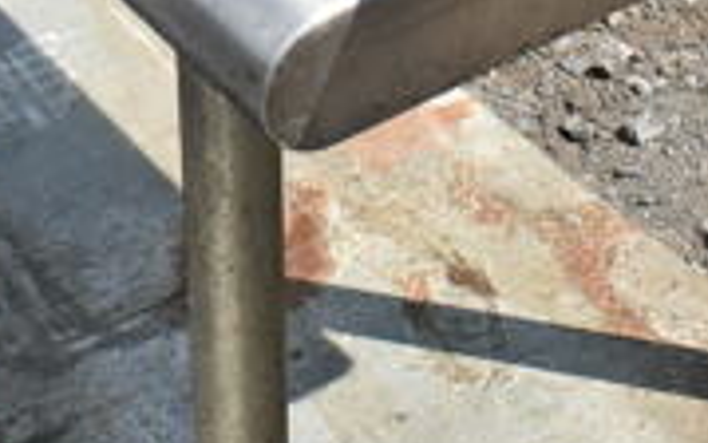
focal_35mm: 94
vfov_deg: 12.8
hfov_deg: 22.0
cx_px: 269
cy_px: -309
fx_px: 1814
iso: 100
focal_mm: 18
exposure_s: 1/200
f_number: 7.1
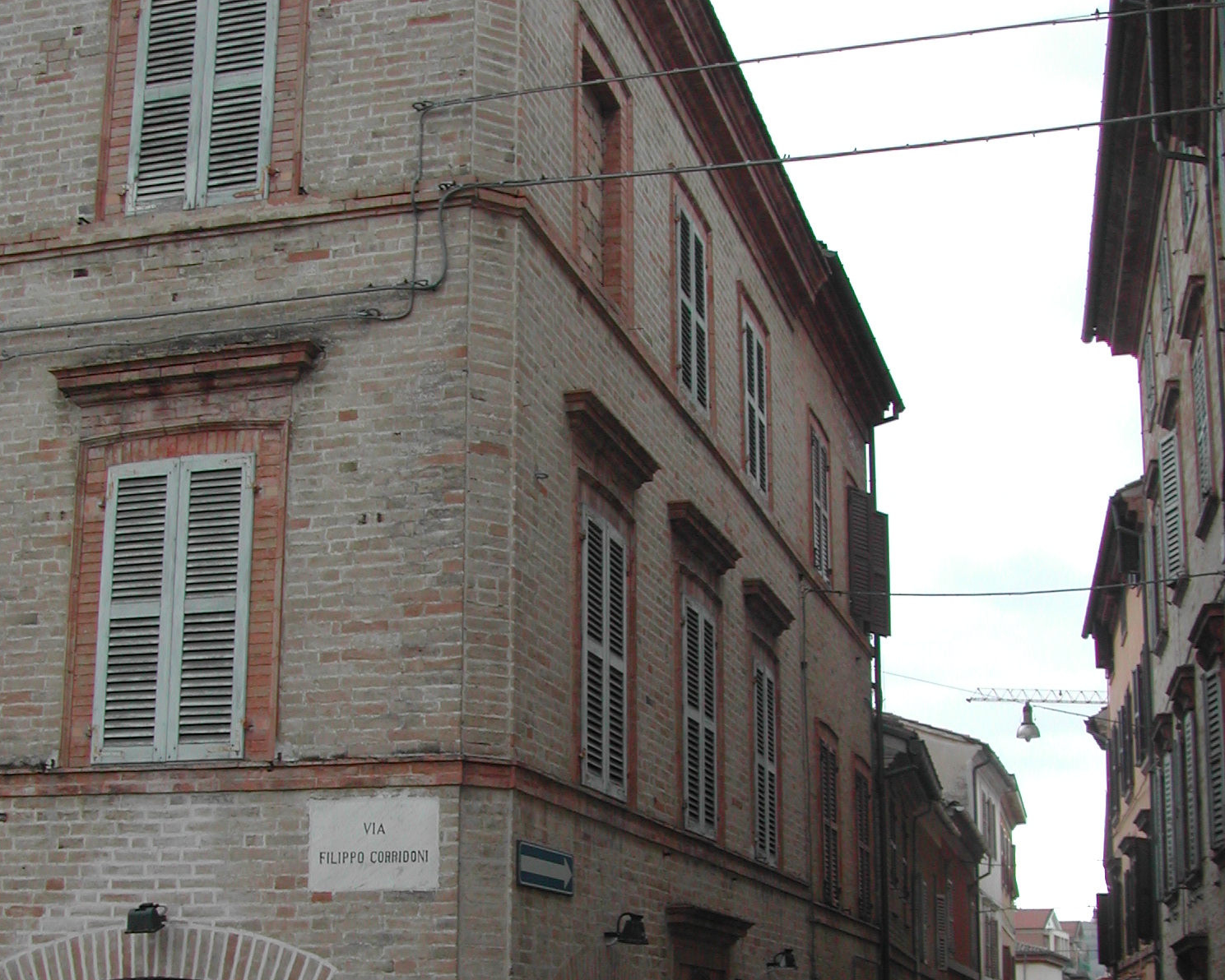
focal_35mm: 51
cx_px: 626
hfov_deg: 36.6
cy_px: 696
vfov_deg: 29.4
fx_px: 1850
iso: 100
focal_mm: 8
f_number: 2.8
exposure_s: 1/432
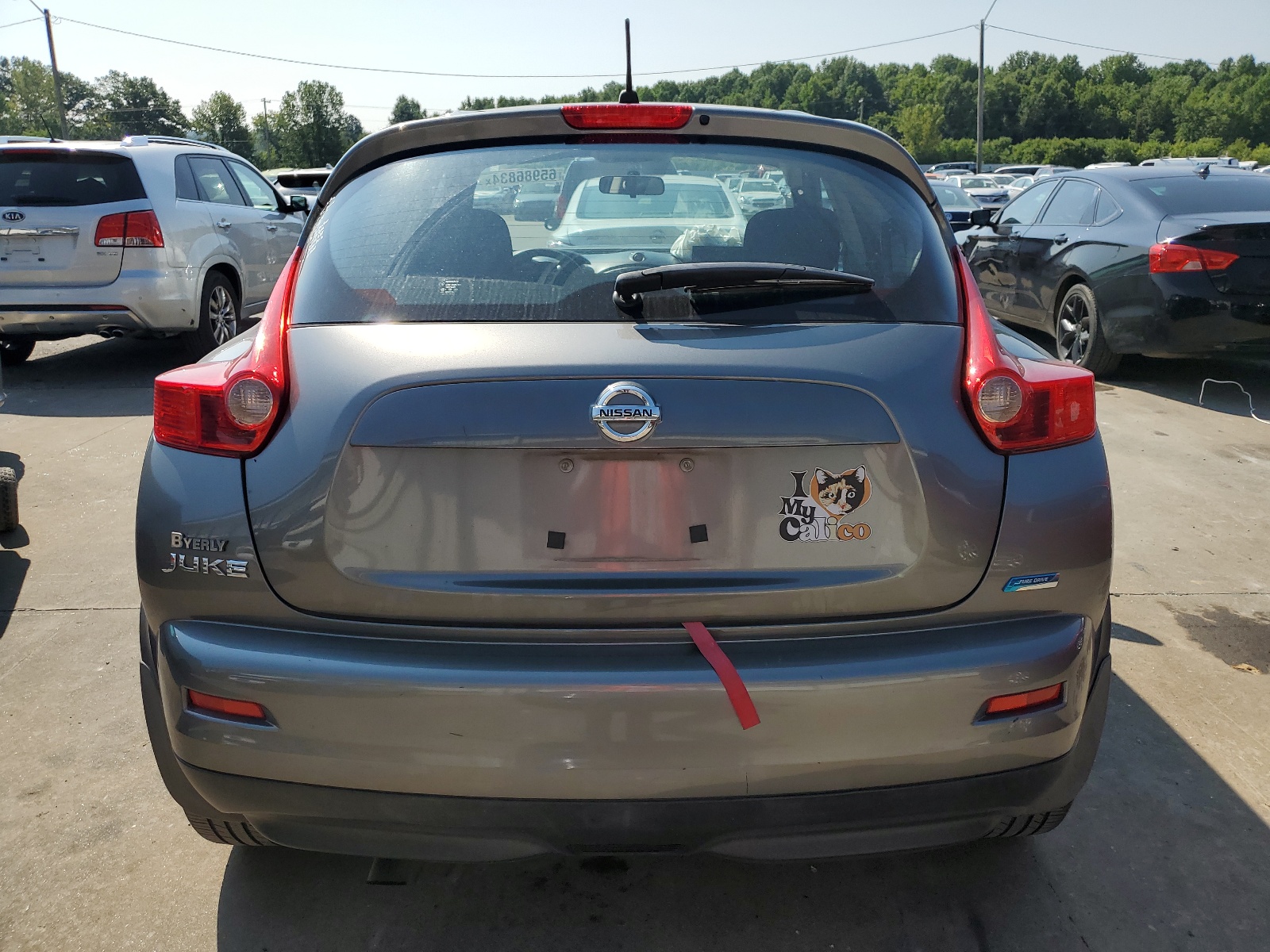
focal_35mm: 26
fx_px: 954
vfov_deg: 53.1
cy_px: 476
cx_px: 635
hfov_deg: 67.3
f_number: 1.5
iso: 50
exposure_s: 1/5000
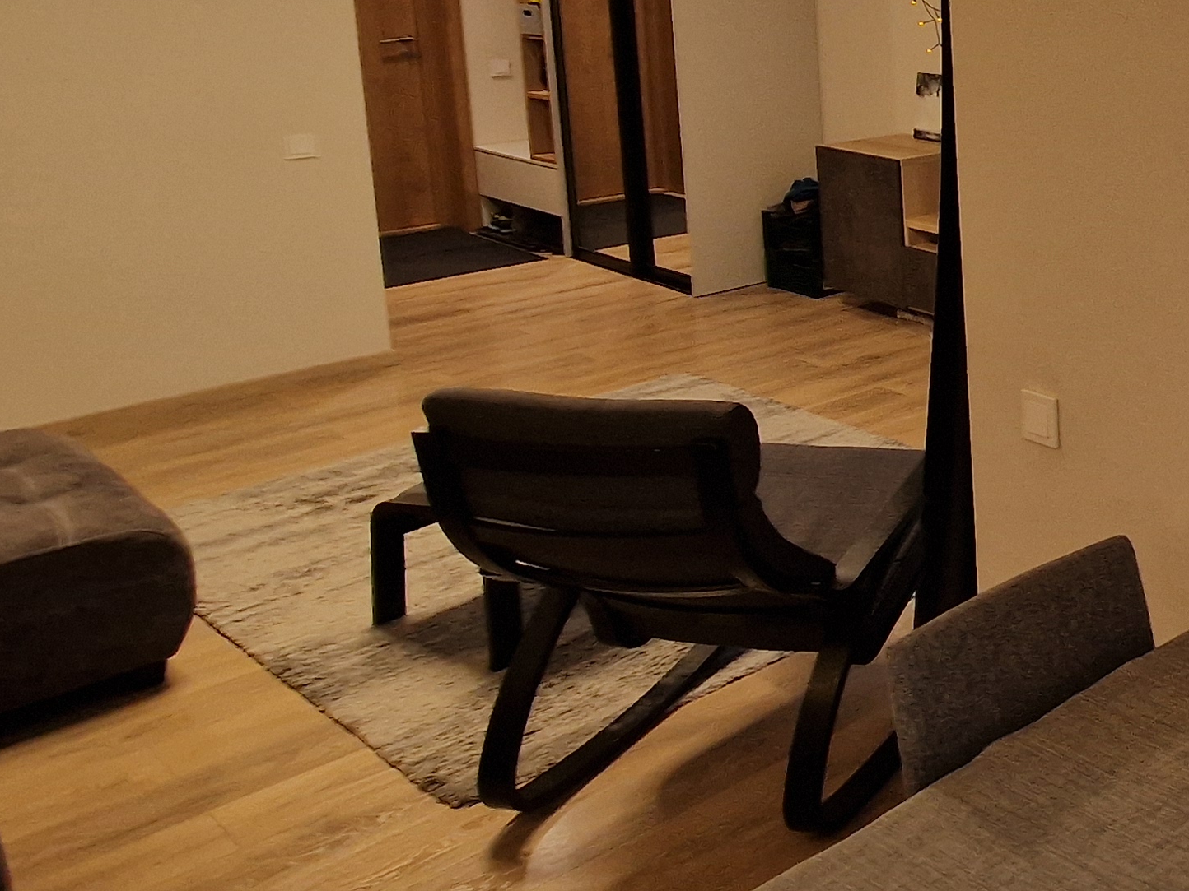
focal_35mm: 36
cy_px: 85
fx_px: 1237
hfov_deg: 36.2
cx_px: 1508
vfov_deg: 37.1
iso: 125
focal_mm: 2.2
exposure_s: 1/50
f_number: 2.2
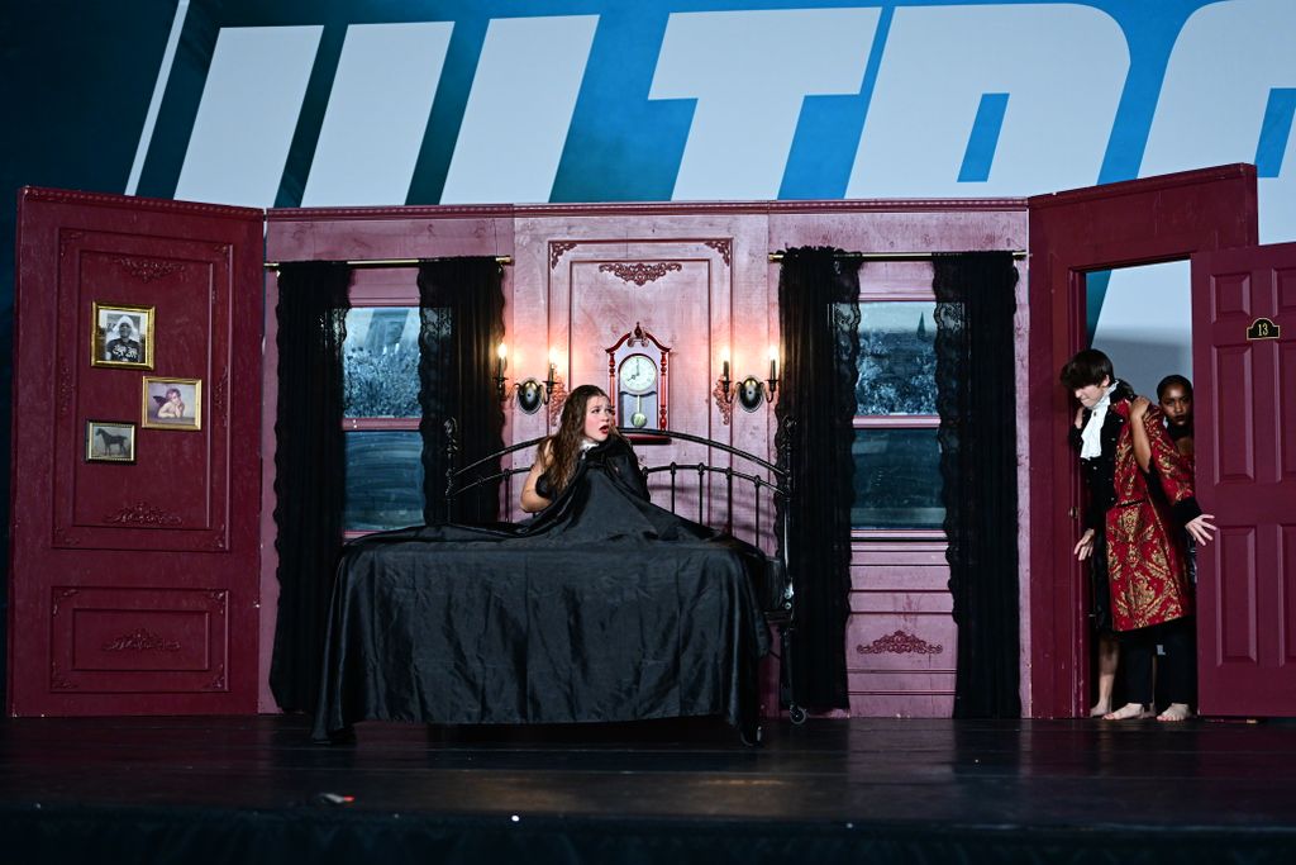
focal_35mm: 70
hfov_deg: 28.8
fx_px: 2520
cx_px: 648
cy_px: 432
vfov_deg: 19.5
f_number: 4
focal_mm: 70
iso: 3200
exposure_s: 1/800
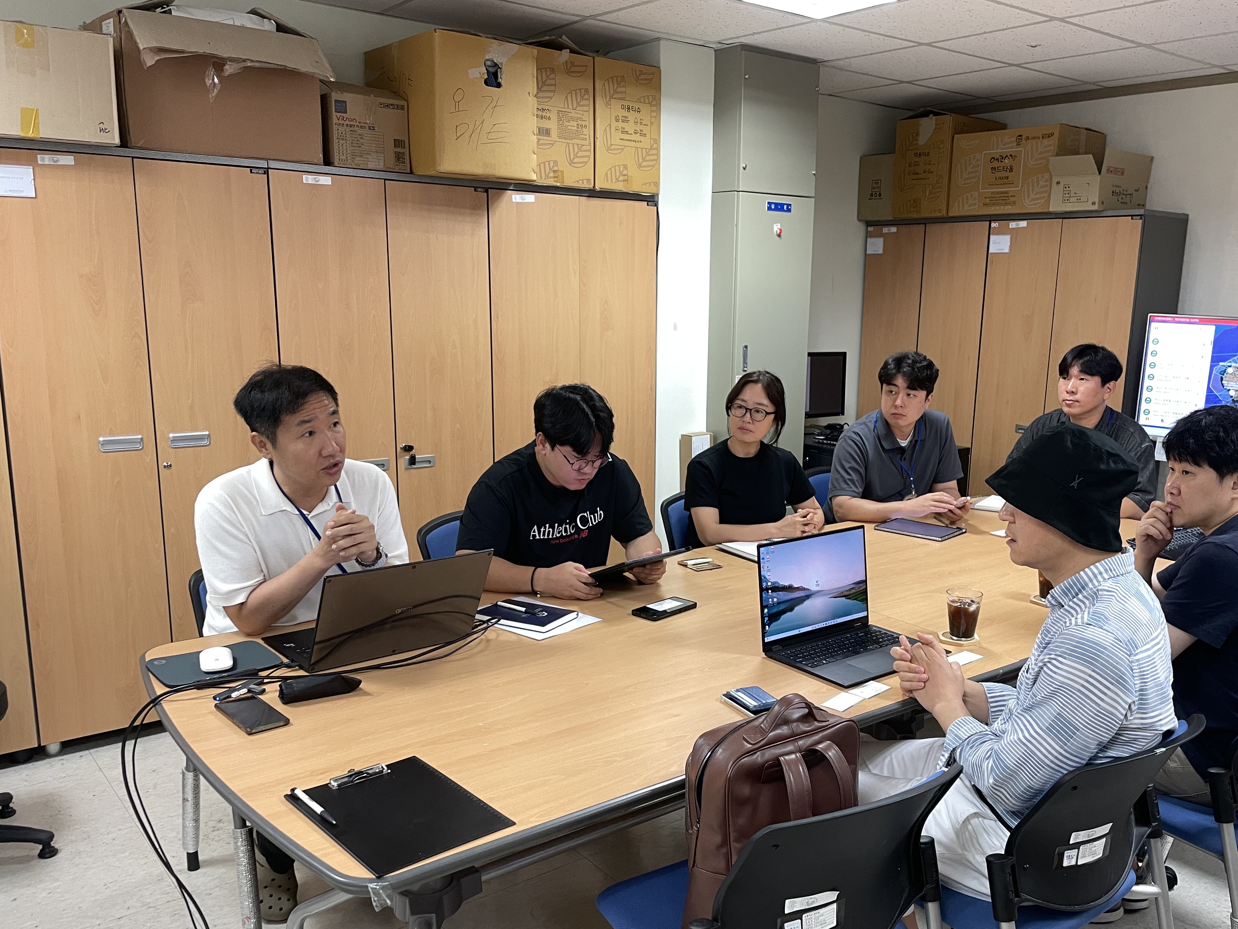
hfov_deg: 59.8
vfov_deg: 46.7
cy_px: 509
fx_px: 1073
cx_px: 694
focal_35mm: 30
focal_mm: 4.2
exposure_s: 1/60
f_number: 1.6
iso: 100
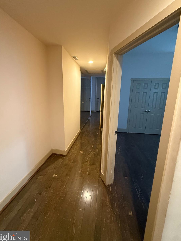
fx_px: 105
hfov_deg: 81.6
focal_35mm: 15
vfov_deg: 98.1
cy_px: 115
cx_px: 85
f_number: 2.2
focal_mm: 2.22
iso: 640
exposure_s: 1/60
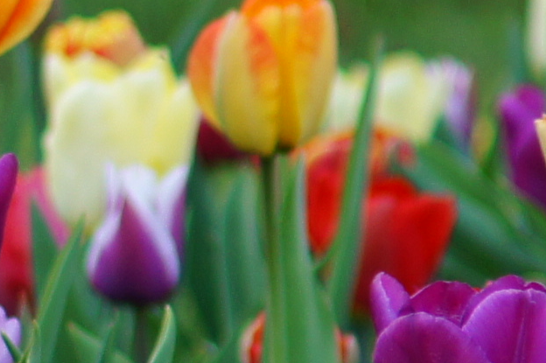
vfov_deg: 1.0
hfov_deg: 1.4
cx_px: -1112
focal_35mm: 1435
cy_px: 409
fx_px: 21746
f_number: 4
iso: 200
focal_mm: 130
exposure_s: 1/200
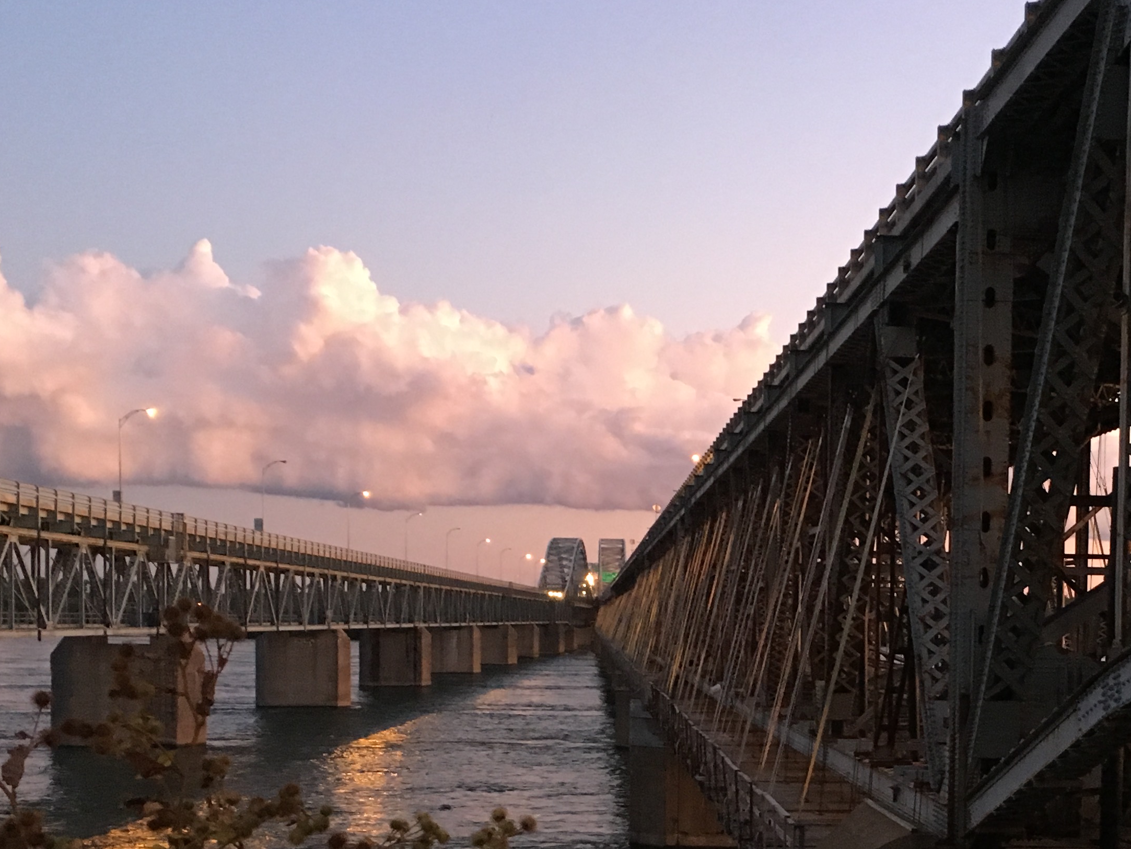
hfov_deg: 35.1
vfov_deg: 26.4
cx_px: 788
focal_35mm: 54
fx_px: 1764
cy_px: 713
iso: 200
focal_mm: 4.15
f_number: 2.2
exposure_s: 1/15
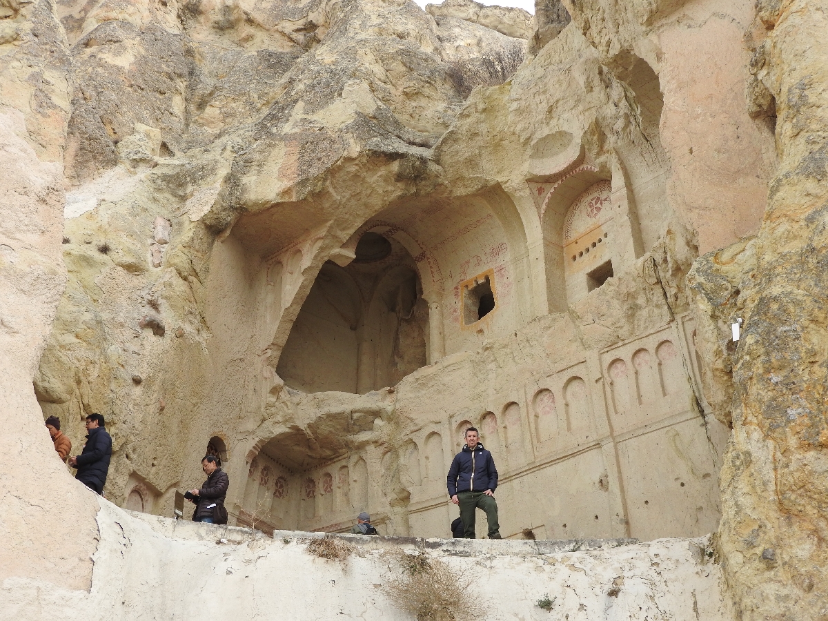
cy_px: 310
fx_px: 1076
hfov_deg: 42.1
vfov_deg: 32.2
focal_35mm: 45
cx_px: 414
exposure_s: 1/200
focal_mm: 8.1
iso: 100
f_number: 4
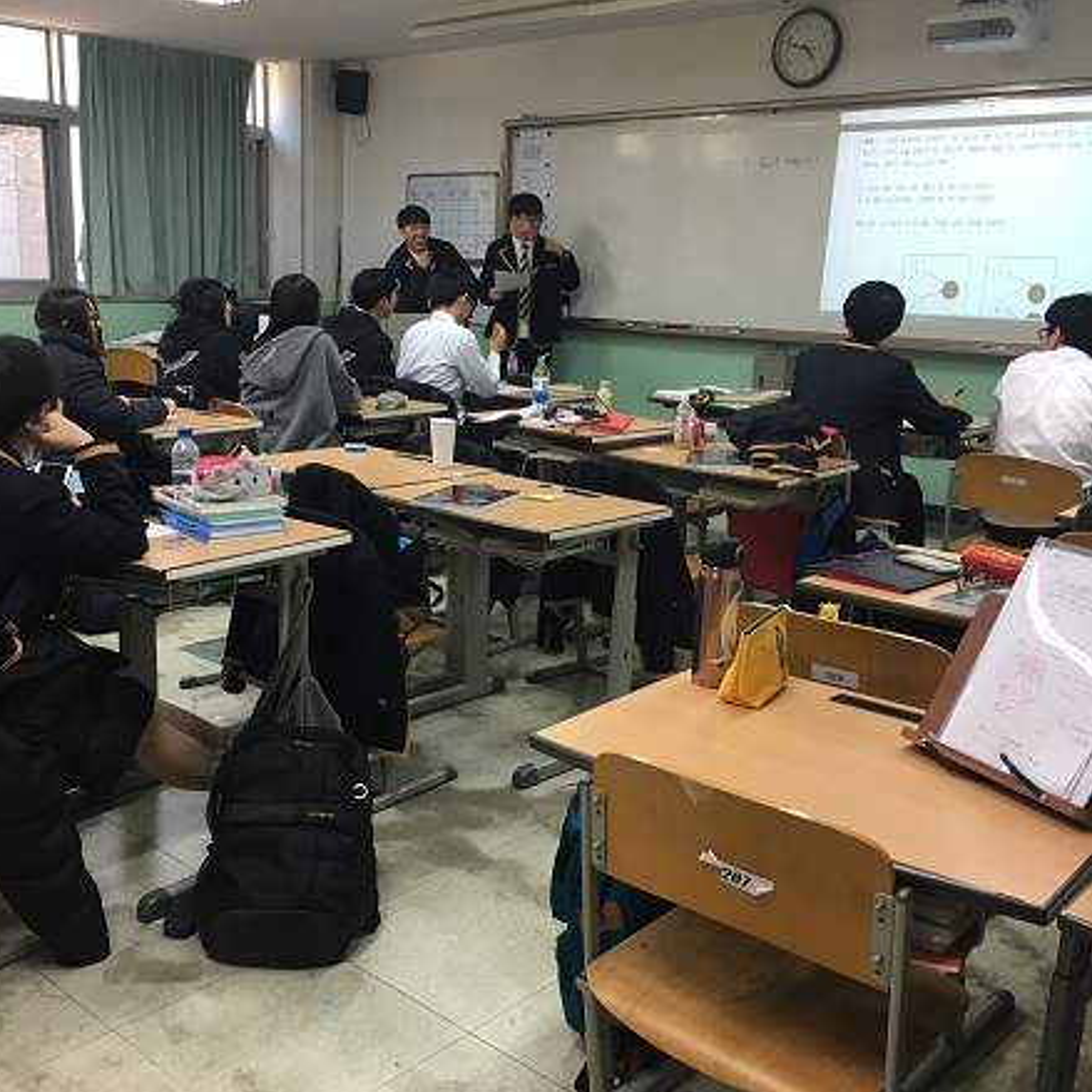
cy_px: 557
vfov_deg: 47.2
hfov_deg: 47.0
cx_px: 448
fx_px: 1249
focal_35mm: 35
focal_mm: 4.15
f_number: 2.2
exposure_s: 1/30
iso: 50
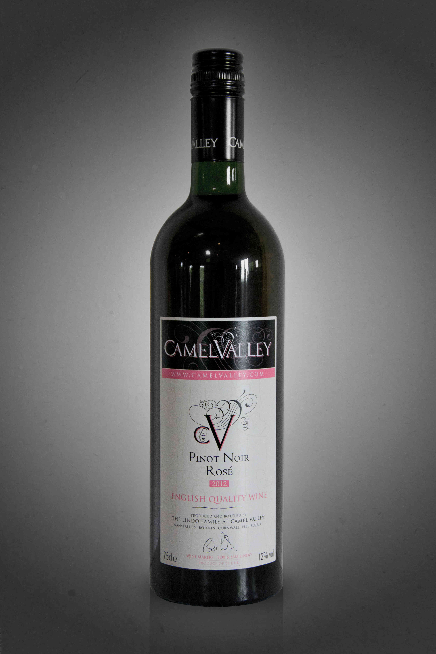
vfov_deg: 13.0
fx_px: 2861
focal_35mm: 158
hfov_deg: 8.7
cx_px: 218
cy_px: 327
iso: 1400
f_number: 5.6
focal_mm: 105
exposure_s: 1/320
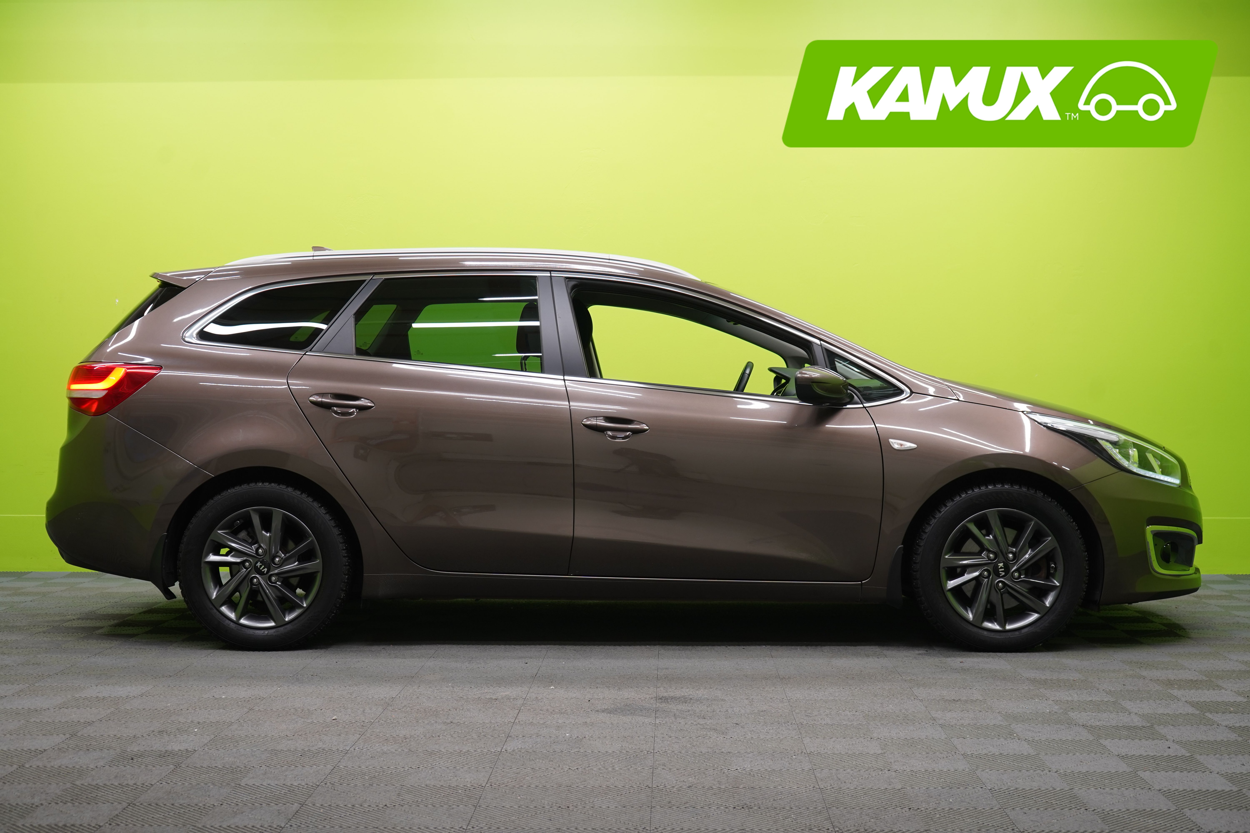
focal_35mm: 49
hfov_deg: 40.3
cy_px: 416
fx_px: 1701
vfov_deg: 27.5
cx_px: 625
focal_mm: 49
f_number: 5.6
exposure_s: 1/25
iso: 400
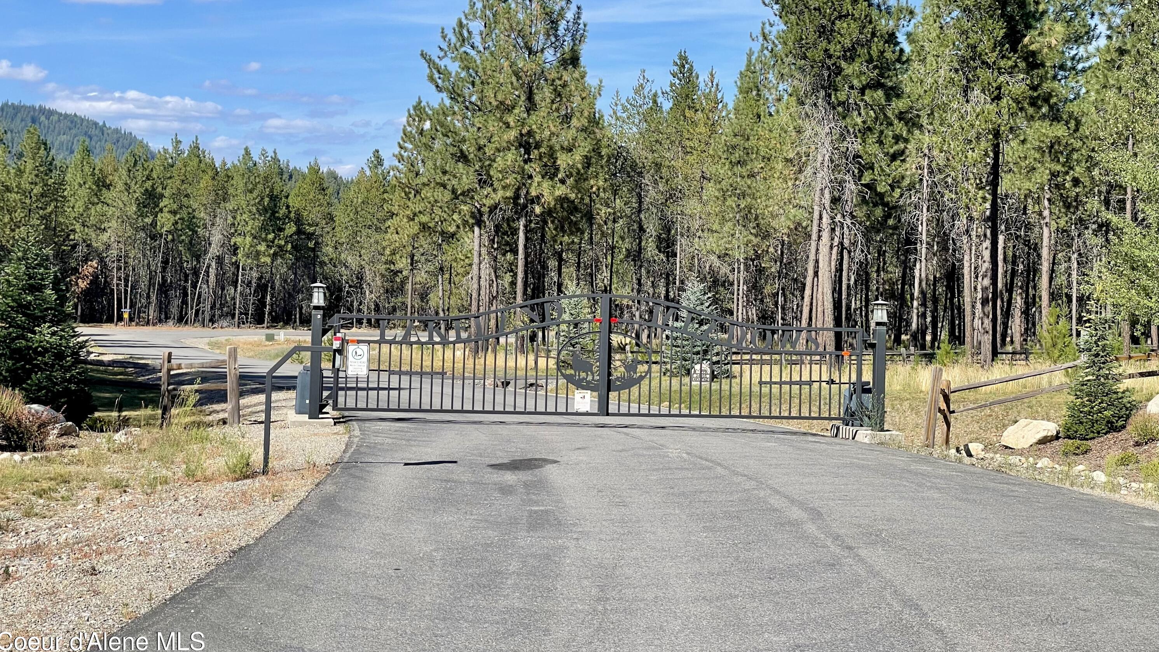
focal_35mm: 57
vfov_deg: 21.0
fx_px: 1752
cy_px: 244
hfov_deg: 36.6
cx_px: 577
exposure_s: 1/1370
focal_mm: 6
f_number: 2
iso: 25
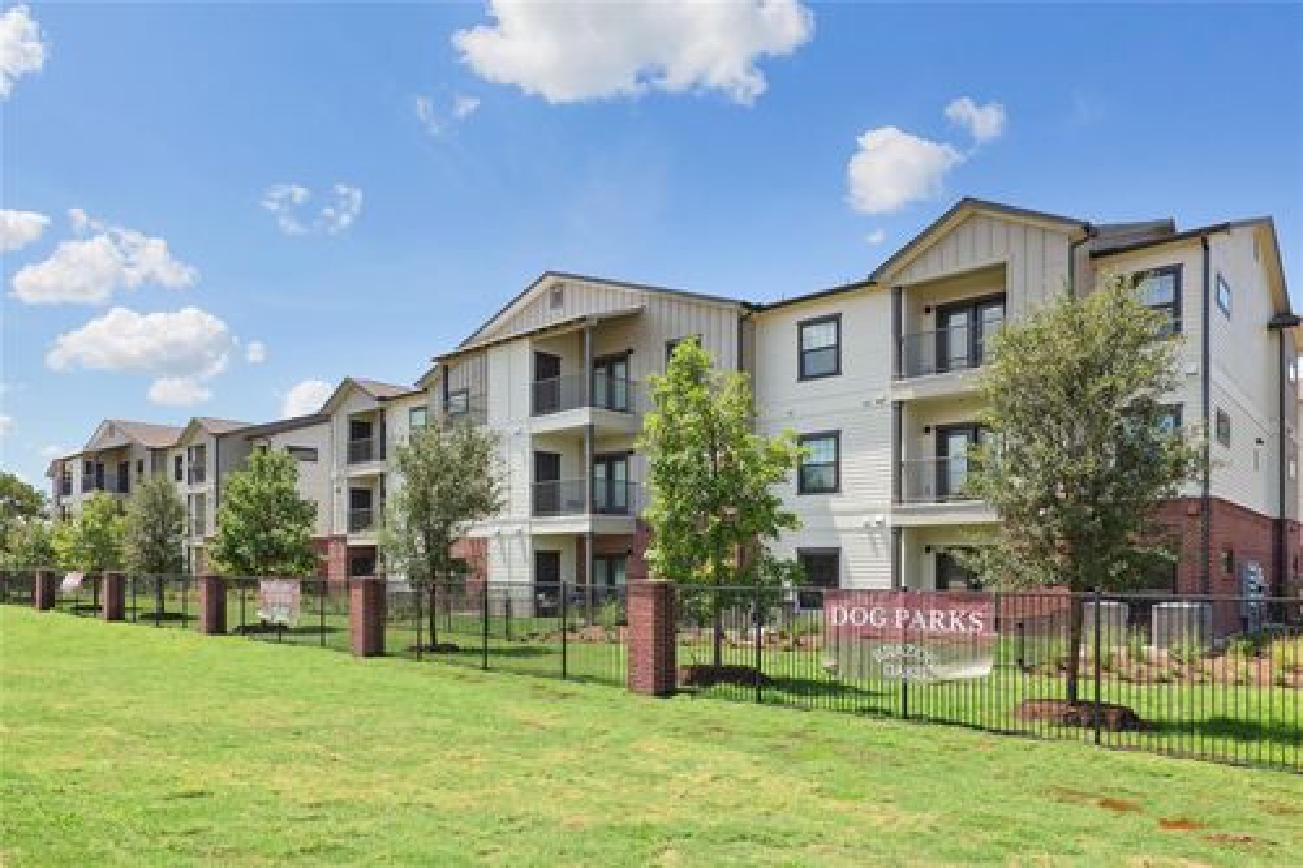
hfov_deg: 78.6
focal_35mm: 22
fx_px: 796
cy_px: 434
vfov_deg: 57.2
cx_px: 652
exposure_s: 1/160
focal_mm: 22
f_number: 9
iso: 100
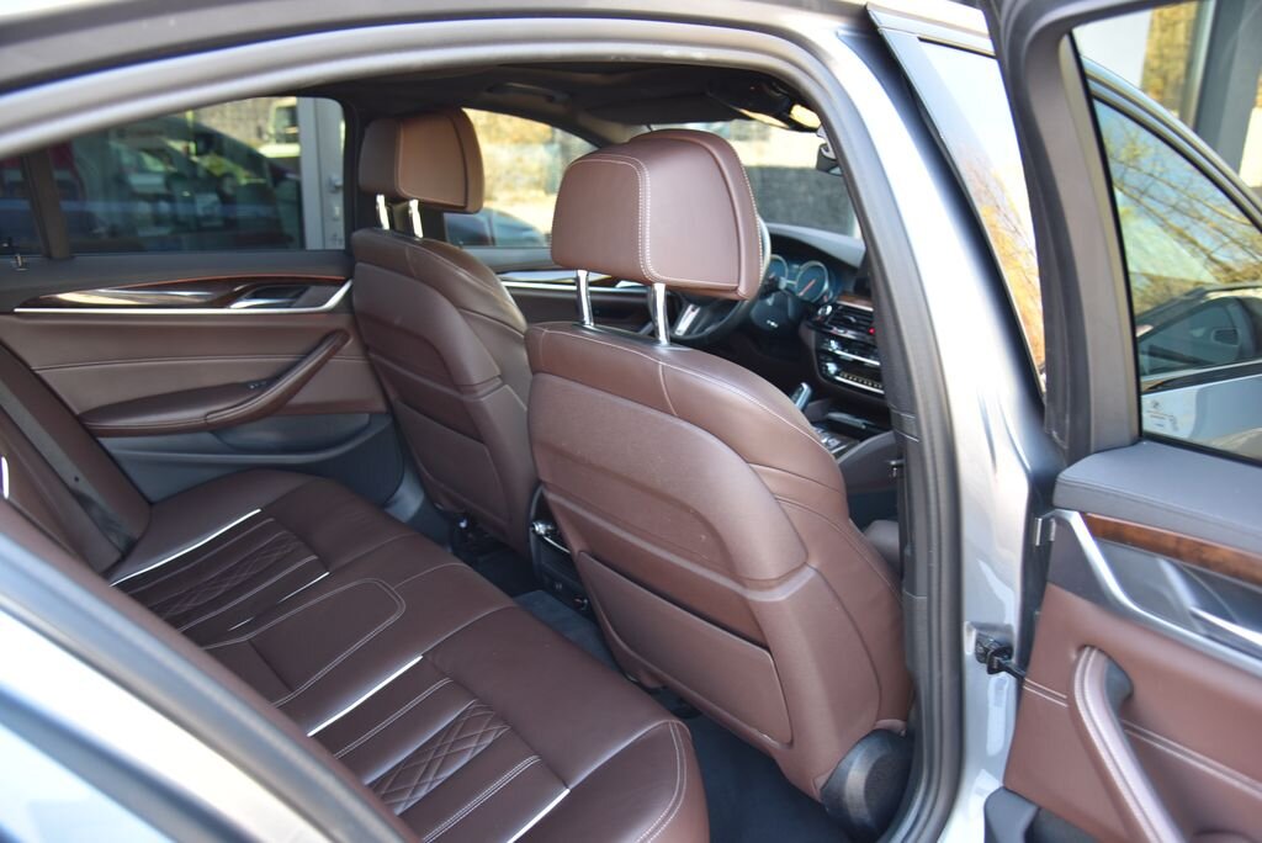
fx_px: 982
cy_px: 422
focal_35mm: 28
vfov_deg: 46.5
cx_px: 631
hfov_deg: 65.4
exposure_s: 1/50
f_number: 4
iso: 500
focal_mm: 28
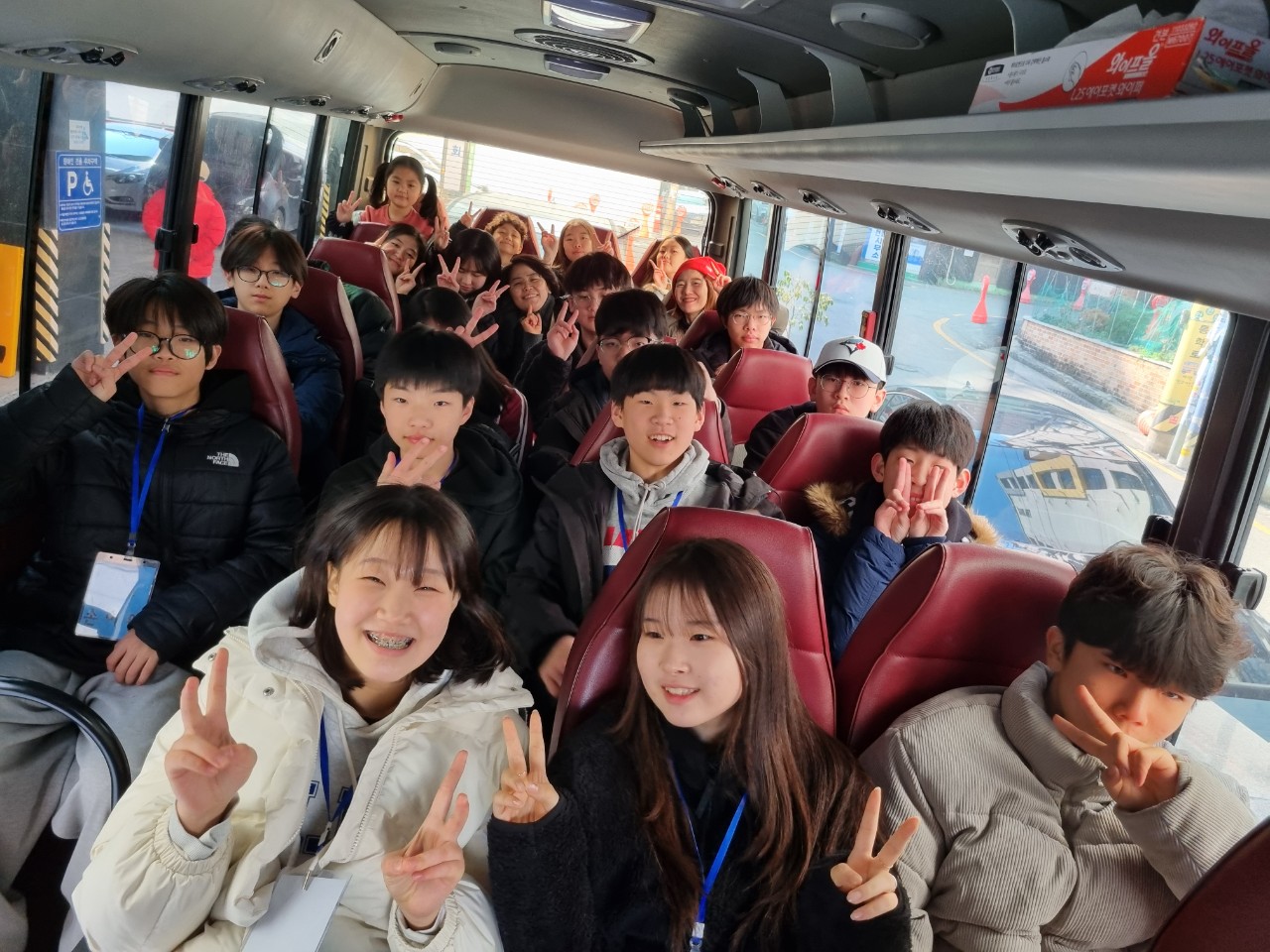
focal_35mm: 26
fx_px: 954
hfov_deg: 67.3
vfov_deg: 53.1
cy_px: 476
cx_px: 635
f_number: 1.8
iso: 200
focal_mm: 5.4
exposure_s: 1/60
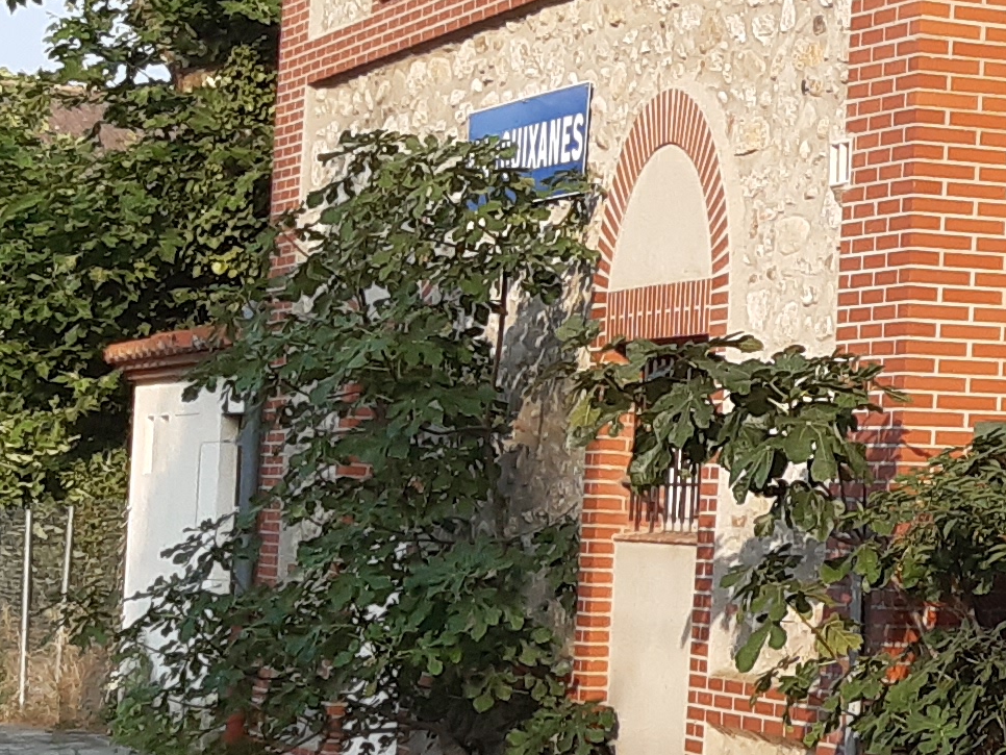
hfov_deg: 14.1
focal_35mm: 124
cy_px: 295
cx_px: 1815
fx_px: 3605
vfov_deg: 12.0
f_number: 1.7
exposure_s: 1/708
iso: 40
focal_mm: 3.92
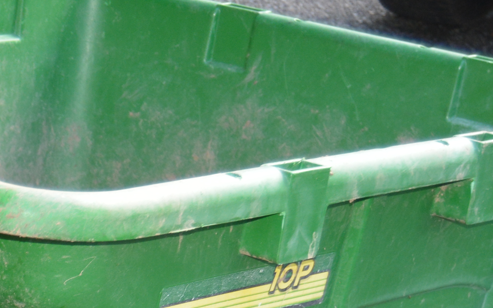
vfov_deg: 7.6
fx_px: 2271
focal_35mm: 169
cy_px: 454
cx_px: -274
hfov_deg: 11.8
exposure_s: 1/60
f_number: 4.2
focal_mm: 30
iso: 500
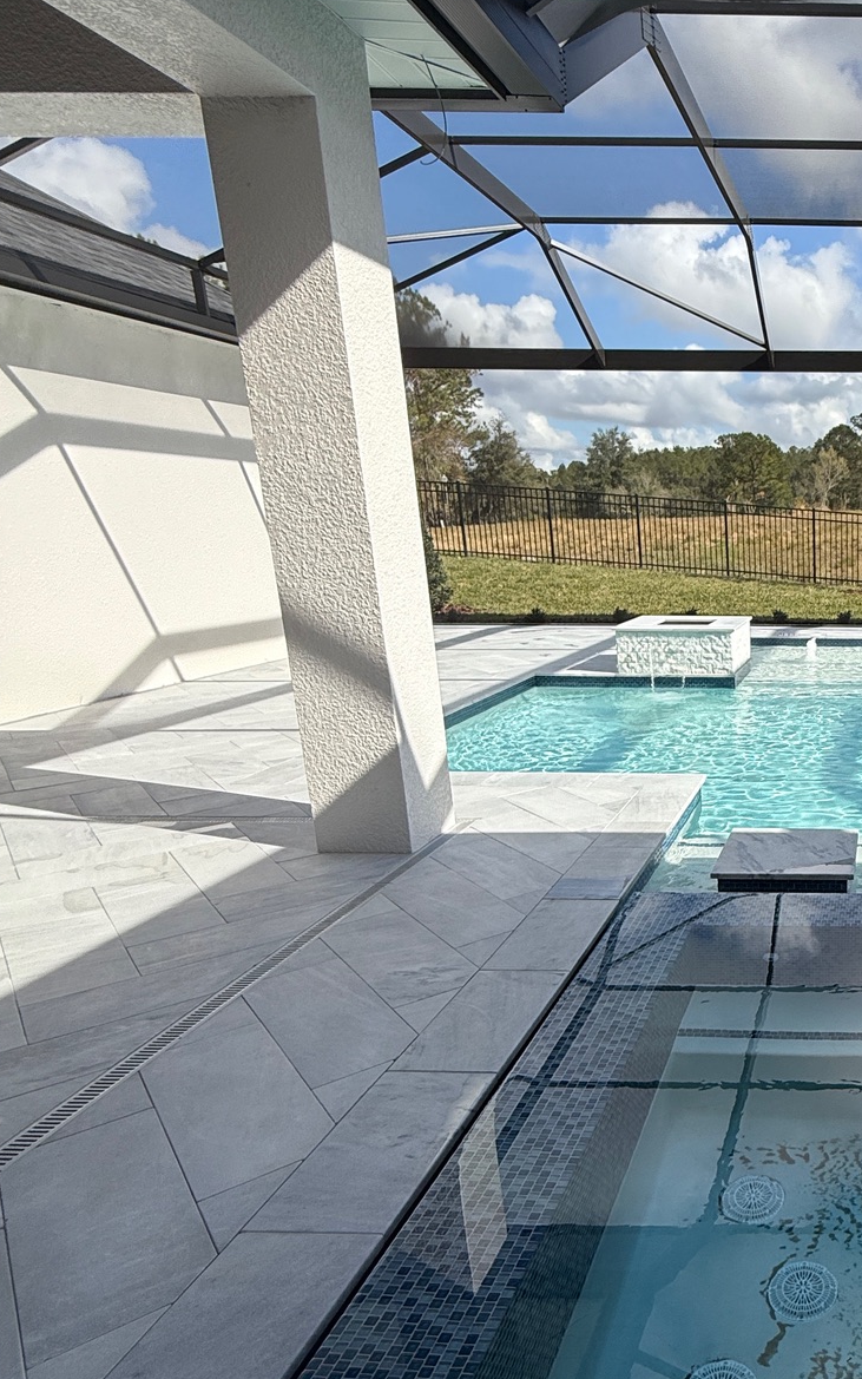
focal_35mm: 26
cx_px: 888
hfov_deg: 40.7
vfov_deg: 70.0
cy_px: 799
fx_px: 977
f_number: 2.2
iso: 50
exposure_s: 1/1145
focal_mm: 2.22
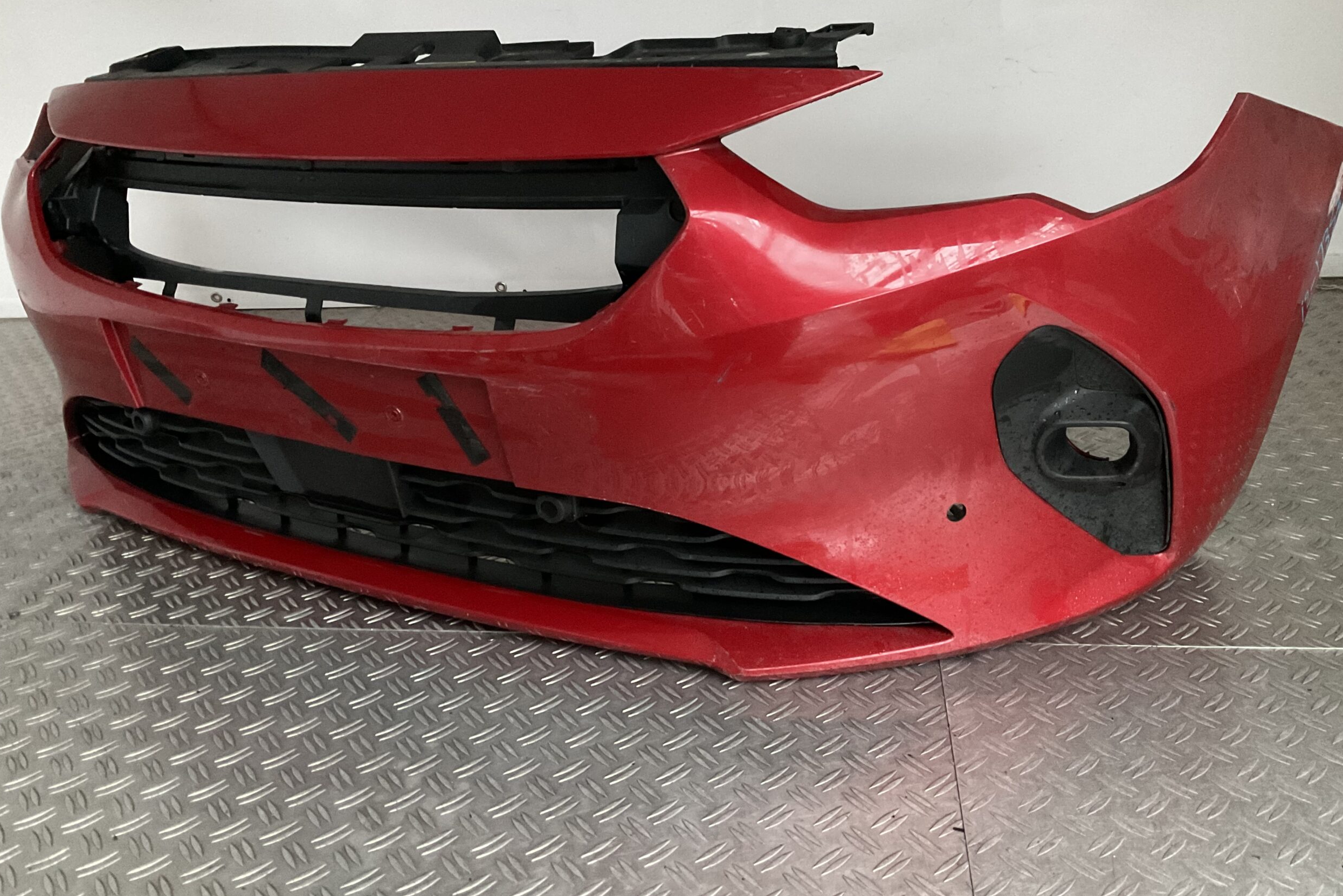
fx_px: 1156
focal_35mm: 31
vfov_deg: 42.3
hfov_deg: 60.3
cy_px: 403
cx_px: 666
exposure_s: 1/25
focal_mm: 3
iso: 500
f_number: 1.8
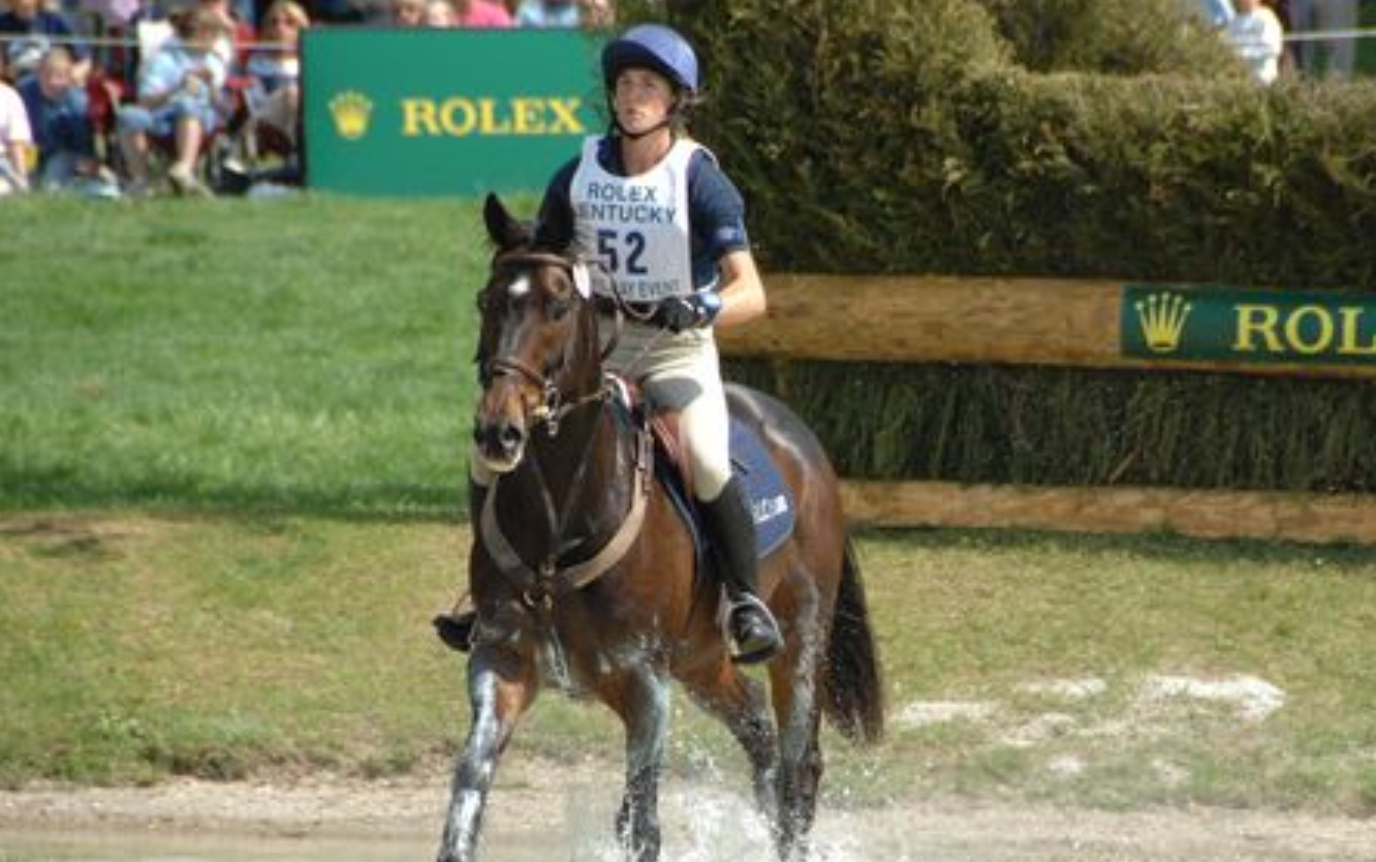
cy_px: 498
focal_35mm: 440
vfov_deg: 3.0
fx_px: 16509
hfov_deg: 4.8
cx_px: 893
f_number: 5.6
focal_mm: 200
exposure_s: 1/1000
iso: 500
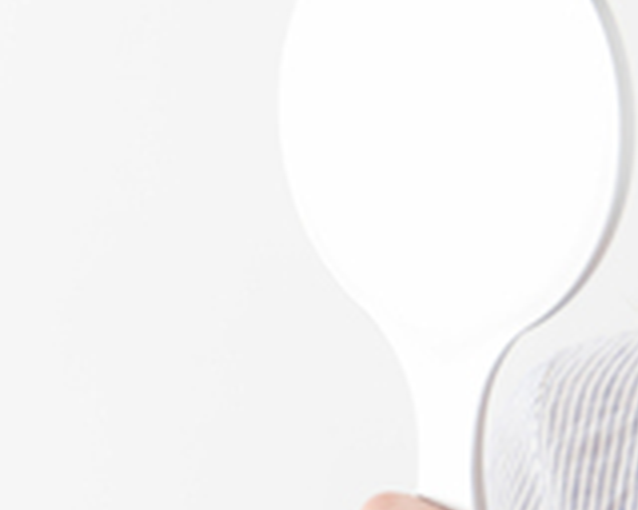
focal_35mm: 436
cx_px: 722
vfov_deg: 3.6
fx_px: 8233
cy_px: 120
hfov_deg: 4.4
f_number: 4
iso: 320
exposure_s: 1/200
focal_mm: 116
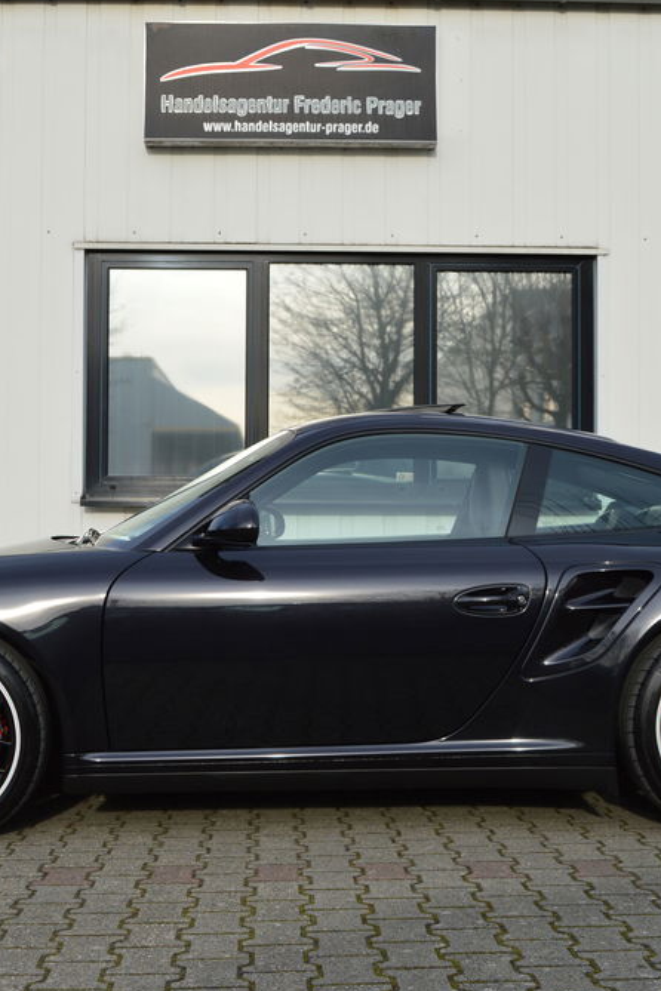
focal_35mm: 53
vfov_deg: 37.7
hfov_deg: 25.6
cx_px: 320
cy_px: 493
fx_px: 1453
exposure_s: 1/200
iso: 100
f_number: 7.1
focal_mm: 23
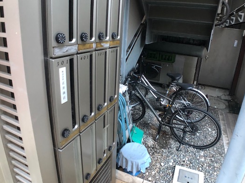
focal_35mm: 34
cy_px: 74
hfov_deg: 53.7
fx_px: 241
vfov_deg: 41.6
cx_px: 142
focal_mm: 3.99
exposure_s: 1/5
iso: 80
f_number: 1.8
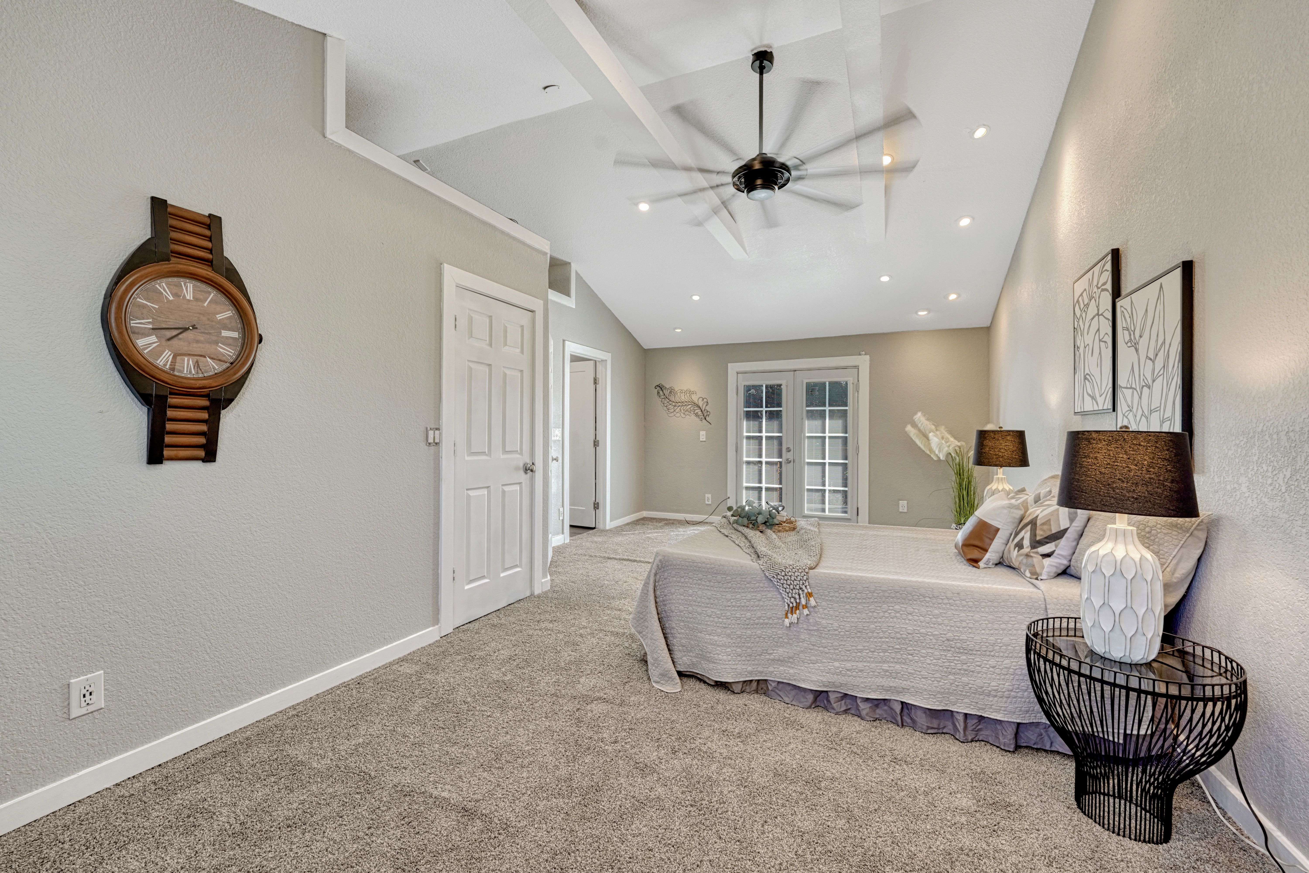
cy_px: 436
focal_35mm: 14
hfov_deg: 104.2
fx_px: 509
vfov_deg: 81.3
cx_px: 654
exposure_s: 1/8
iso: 400
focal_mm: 14
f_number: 8
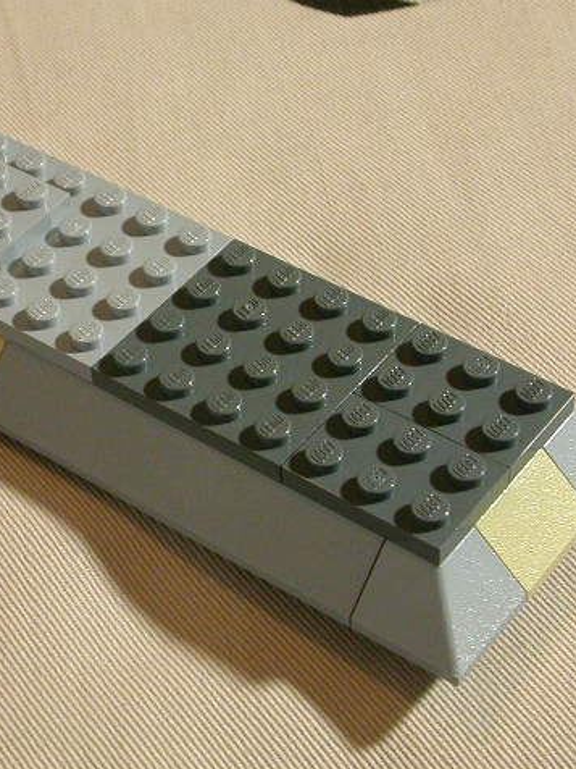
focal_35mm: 86
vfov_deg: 22.8
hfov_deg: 17.1
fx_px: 1908
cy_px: 386
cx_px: 169
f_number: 3.5
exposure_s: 1/14.5
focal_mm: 9.7
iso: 400
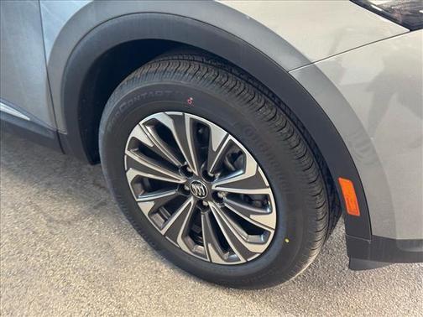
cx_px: 212
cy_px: 158
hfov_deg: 39.7
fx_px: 587
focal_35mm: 48
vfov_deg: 30.3
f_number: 1.78
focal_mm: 6.76
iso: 125
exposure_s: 1/60
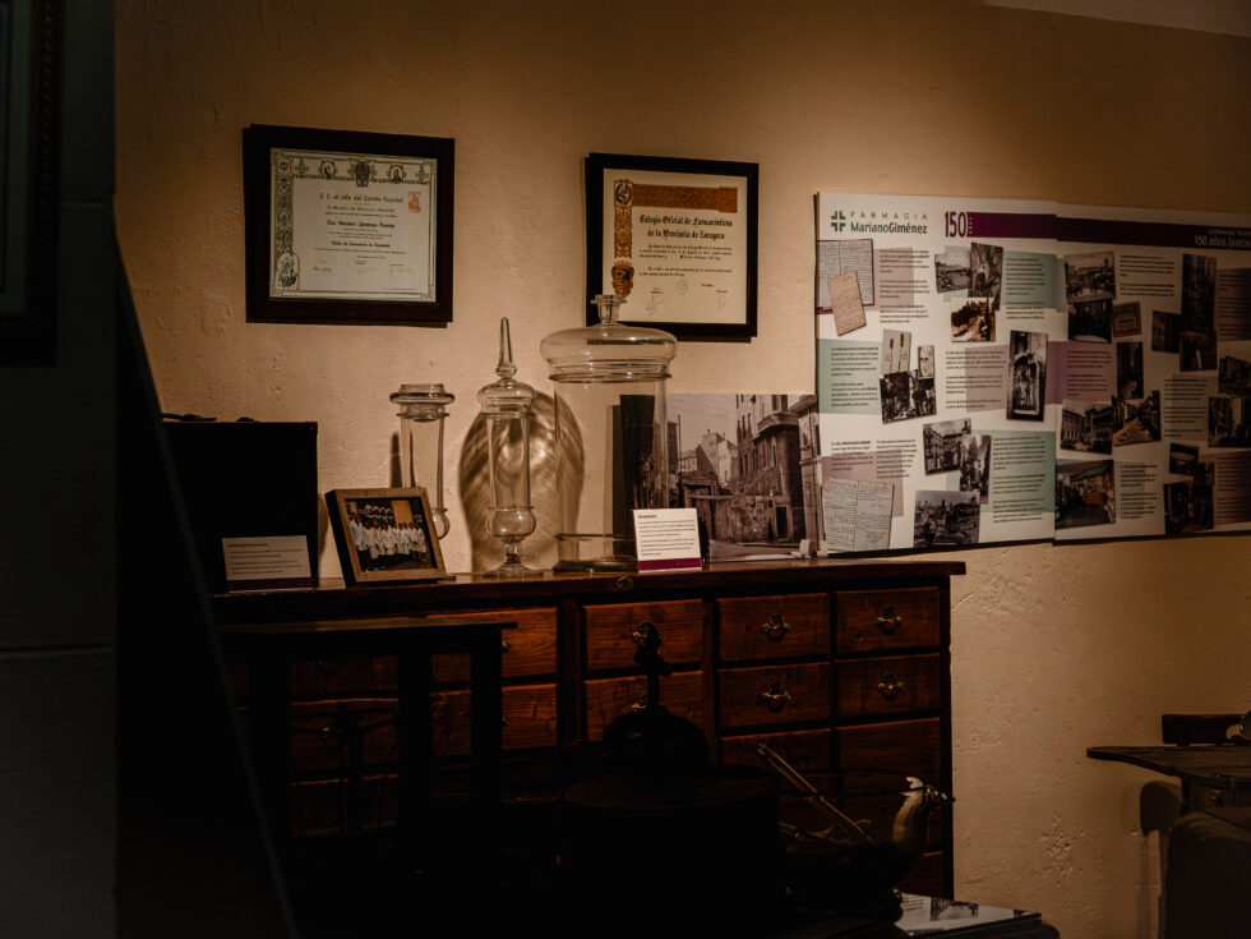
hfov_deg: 21.8
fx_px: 3253
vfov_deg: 16.4
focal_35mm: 90
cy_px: 470
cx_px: 626
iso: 2000
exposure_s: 1/320
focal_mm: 45
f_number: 7.1
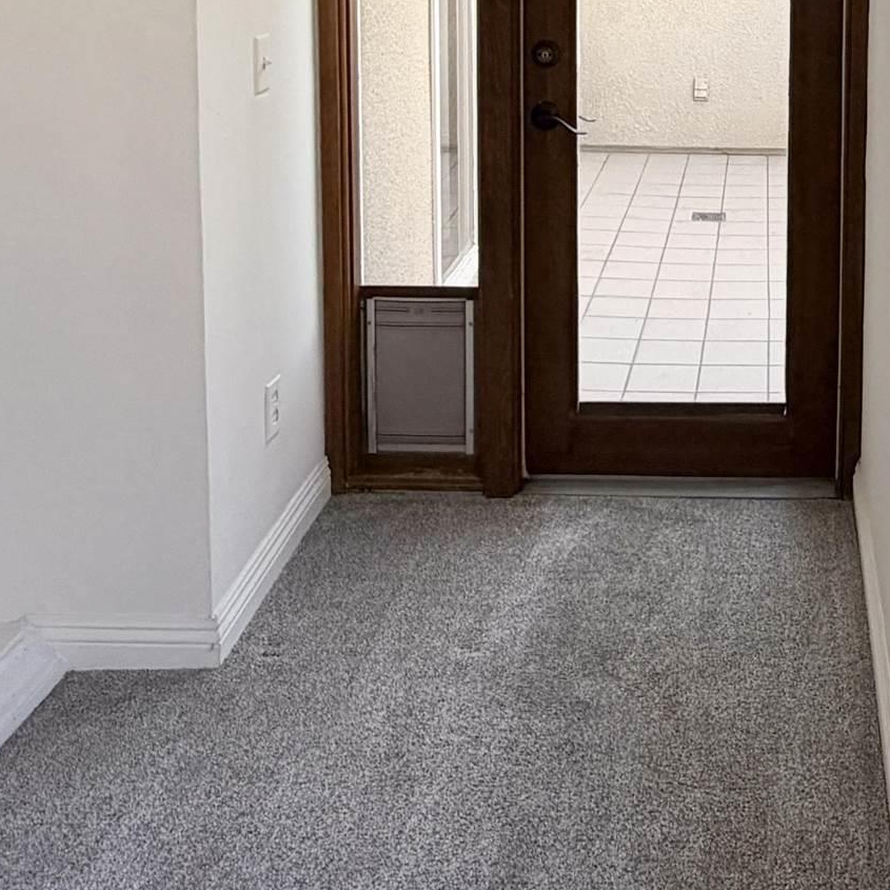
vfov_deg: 33.7
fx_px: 1309
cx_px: 794
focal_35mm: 45
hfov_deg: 35.4
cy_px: -37
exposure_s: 1/145
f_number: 2.2
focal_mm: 2.22
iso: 50
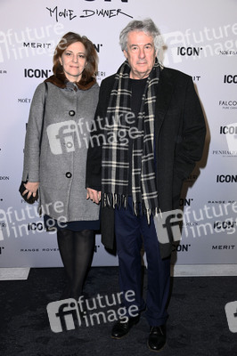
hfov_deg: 33.3
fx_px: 396
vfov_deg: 48.5
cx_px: 118
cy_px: 178
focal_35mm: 40
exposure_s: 1/250
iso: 1600
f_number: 5.6
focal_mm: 40
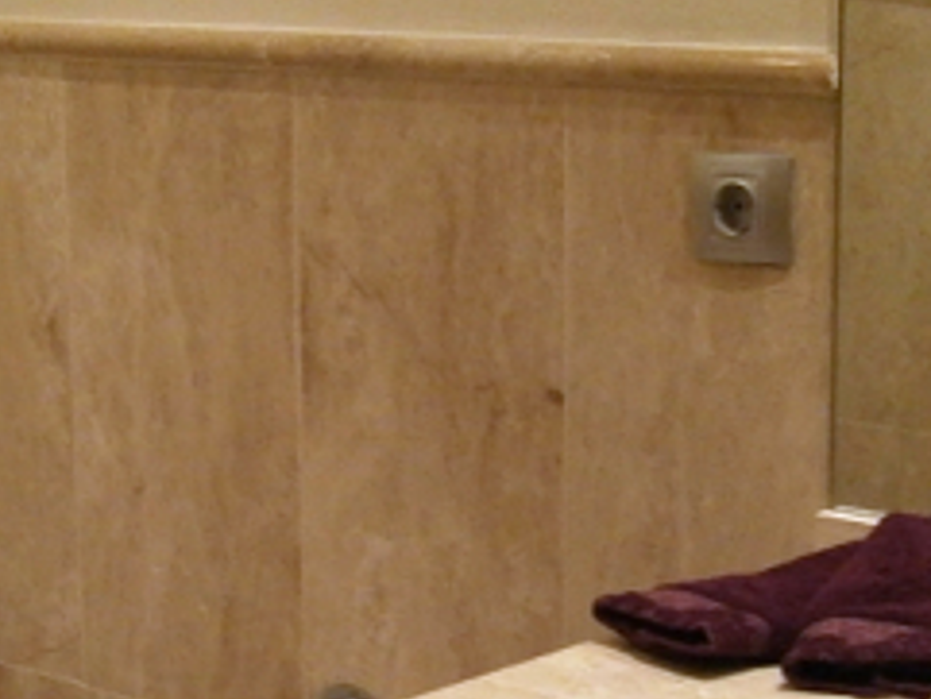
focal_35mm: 97
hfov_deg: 20.2
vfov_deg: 15.2
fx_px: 2610
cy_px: 562
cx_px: 460
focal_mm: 4.7
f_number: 2.8
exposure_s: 1/30
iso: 125
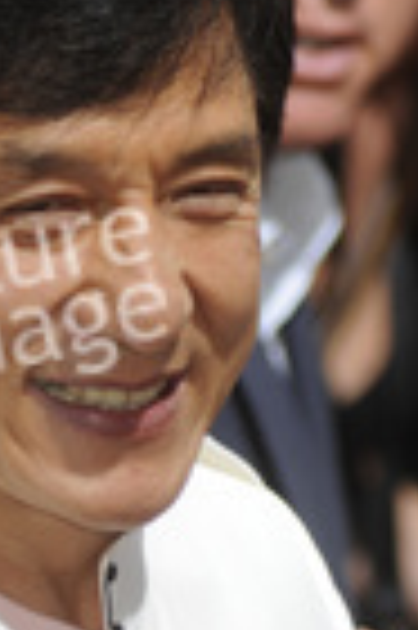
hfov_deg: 1.6
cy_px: 540
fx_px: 14962
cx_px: 67
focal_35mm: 857
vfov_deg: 2.4
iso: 640
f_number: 6.3
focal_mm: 300
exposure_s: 1/250
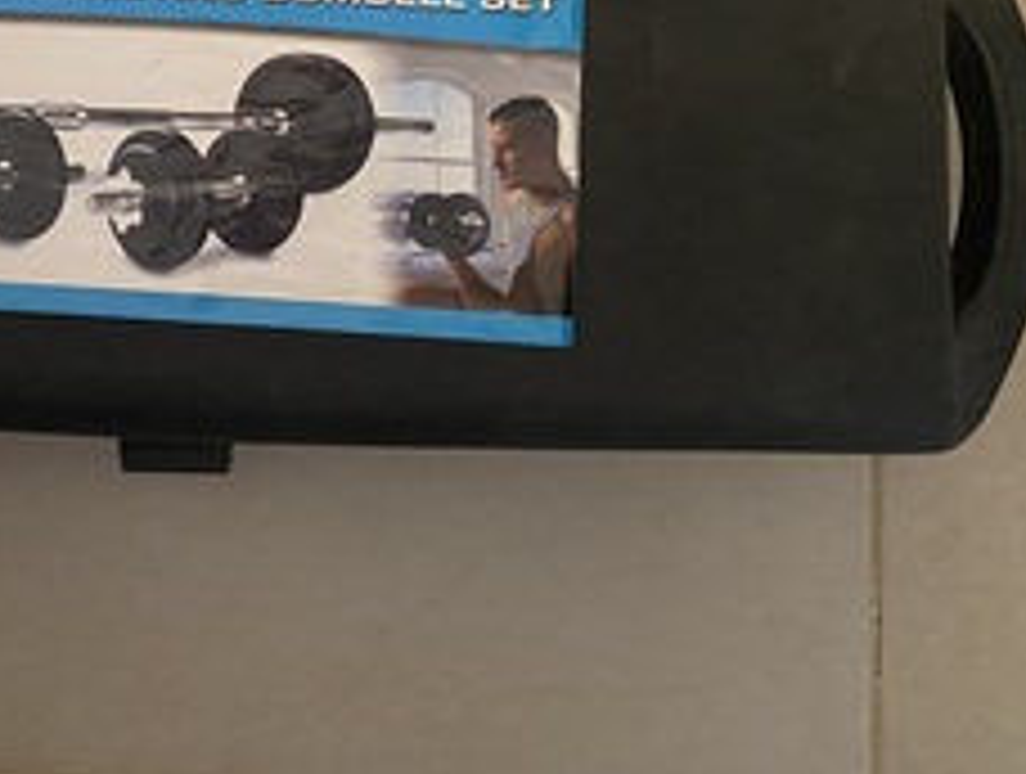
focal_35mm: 52
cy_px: 38
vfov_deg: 26.9
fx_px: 1545
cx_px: 74
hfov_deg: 34.4
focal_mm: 4.25
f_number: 1.8
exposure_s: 1/40
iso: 400
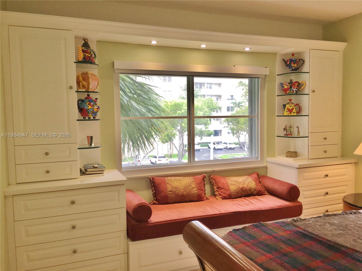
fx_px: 303
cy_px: 136
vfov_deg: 48.2
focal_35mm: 29
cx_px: 181
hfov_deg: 61.7
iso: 32
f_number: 2.2
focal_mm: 4.15
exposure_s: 1/60
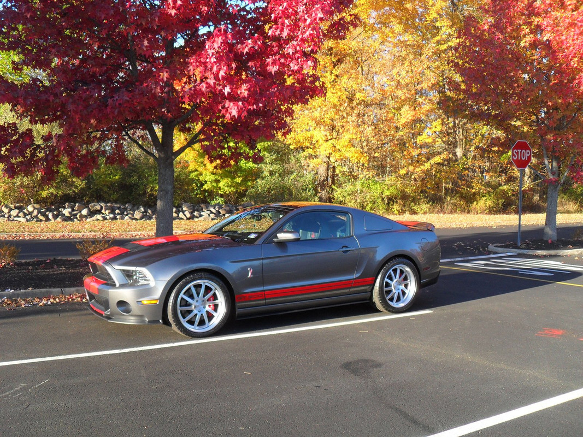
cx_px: 292
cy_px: 218
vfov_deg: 40.7
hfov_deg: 52.6
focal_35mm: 35
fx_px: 589
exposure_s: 1/250
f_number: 2.8
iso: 100
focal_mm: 6.2
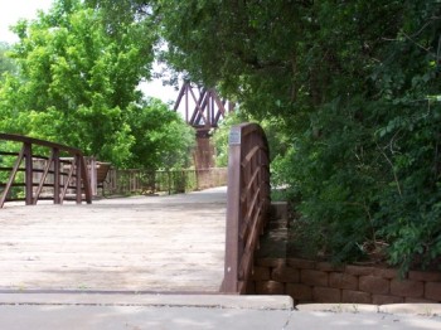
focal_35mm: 64
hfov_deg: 30.3
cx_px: 220
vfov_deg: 22.9
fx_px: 815
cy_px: 165
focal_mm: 10.7
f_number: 3.2
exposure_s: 1/500
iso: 80
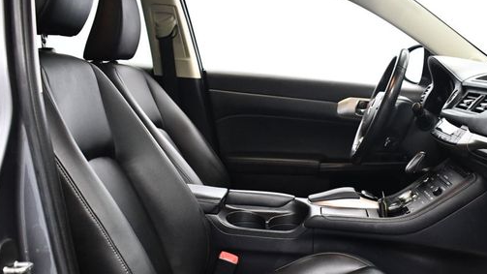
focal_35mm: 48
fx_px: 620
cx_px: 283
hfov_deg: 42.8
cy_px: 202
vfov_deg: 24.7
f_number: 3.5
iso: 2800
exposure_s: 1/125
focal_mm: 18
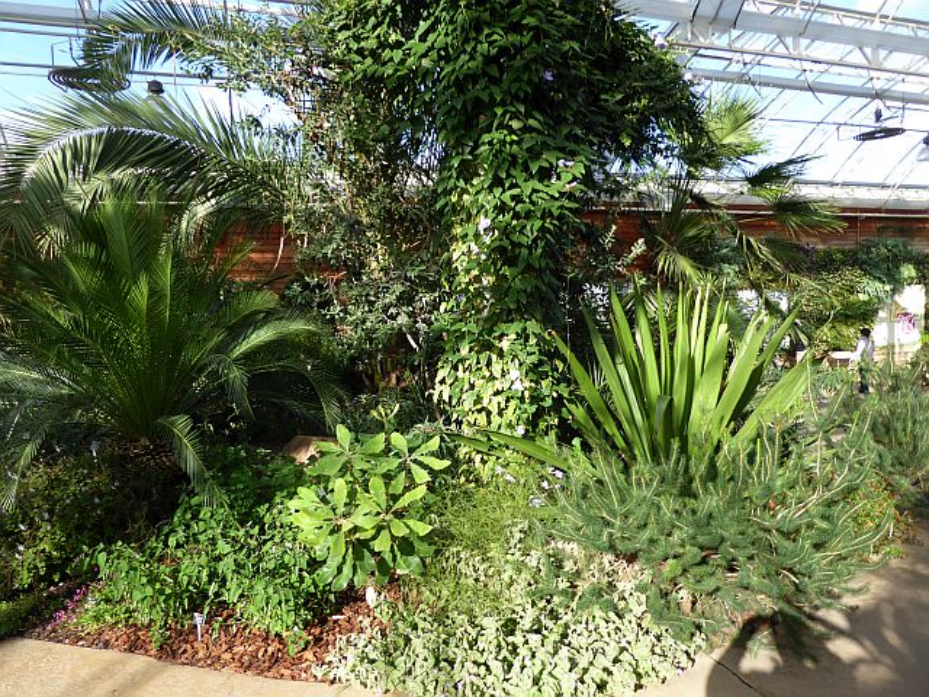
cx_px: 464
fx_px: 671
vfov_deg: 54.9
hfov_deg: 69.4
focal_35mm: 25
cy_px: 348
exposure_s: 1/250
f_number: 3.3
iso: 100
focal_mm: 4.3
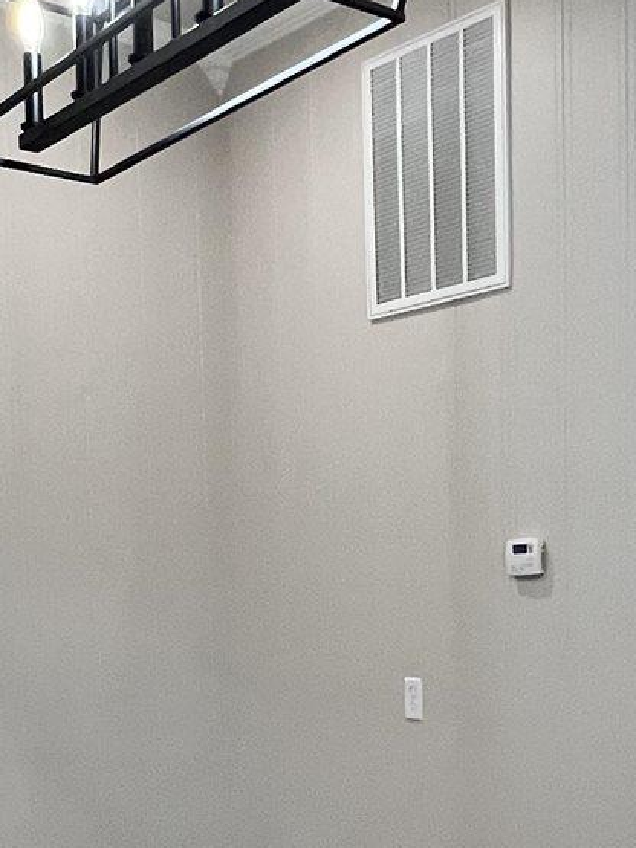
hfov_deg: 26.8
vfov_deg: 33.5
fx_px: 1323
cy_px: 775
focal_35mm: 54
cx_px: 453
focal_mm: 1.57
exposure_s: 1/120
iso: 250
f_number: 1.8
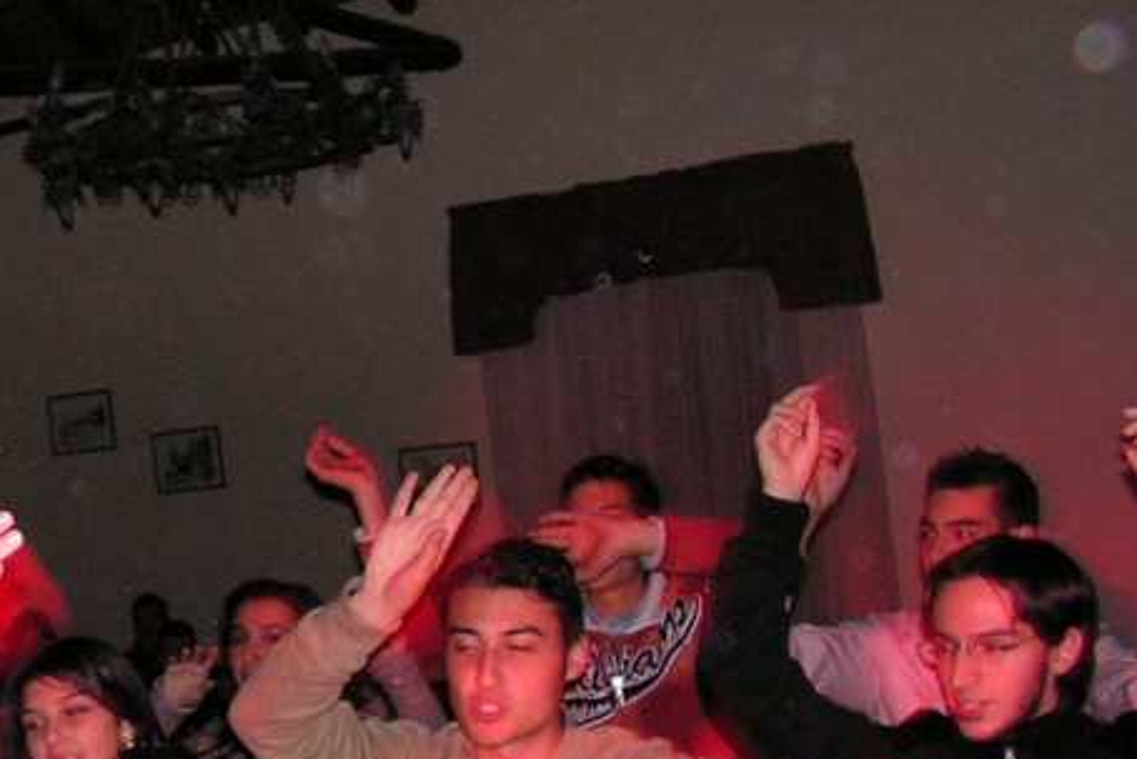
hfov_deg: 29.5
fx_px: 2085
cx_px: 158
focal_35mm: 66
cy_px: 546
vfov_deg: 20.5
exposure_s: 1/40
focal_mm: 6
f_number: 3.2
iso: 200
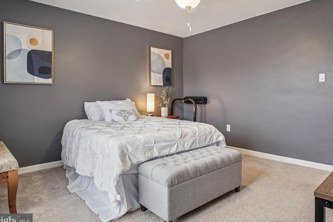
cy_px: 90
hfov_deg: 81.5
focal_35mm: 21
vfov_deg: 59.9
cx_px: 196
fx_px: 191
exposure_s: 1/8
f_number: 8
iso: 500
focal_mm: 11
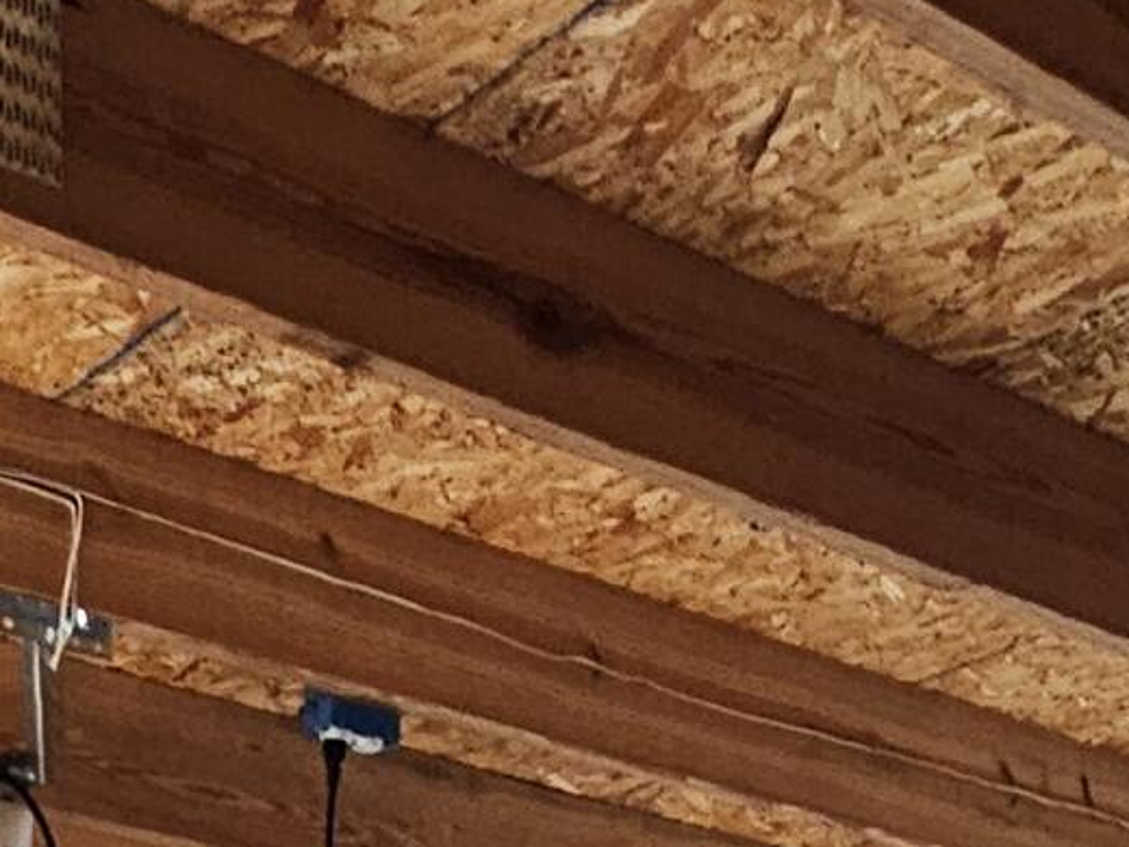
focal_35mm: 75
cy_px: 2141
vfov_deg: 13.3
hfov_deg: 26.0
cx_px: 580
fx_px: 2446
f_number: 2.2
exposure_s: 1/30
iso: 400
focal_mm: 2.2
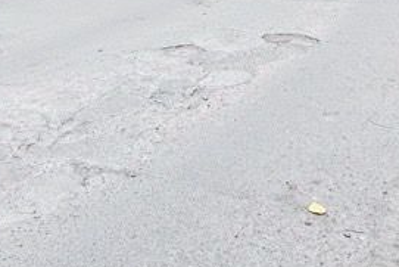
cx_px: 57
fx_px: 610
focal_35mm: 55
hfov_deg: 34.6
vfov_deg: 21.4
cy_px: -115
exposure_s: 1/349
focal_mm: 2.22
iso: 40
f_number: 2.2
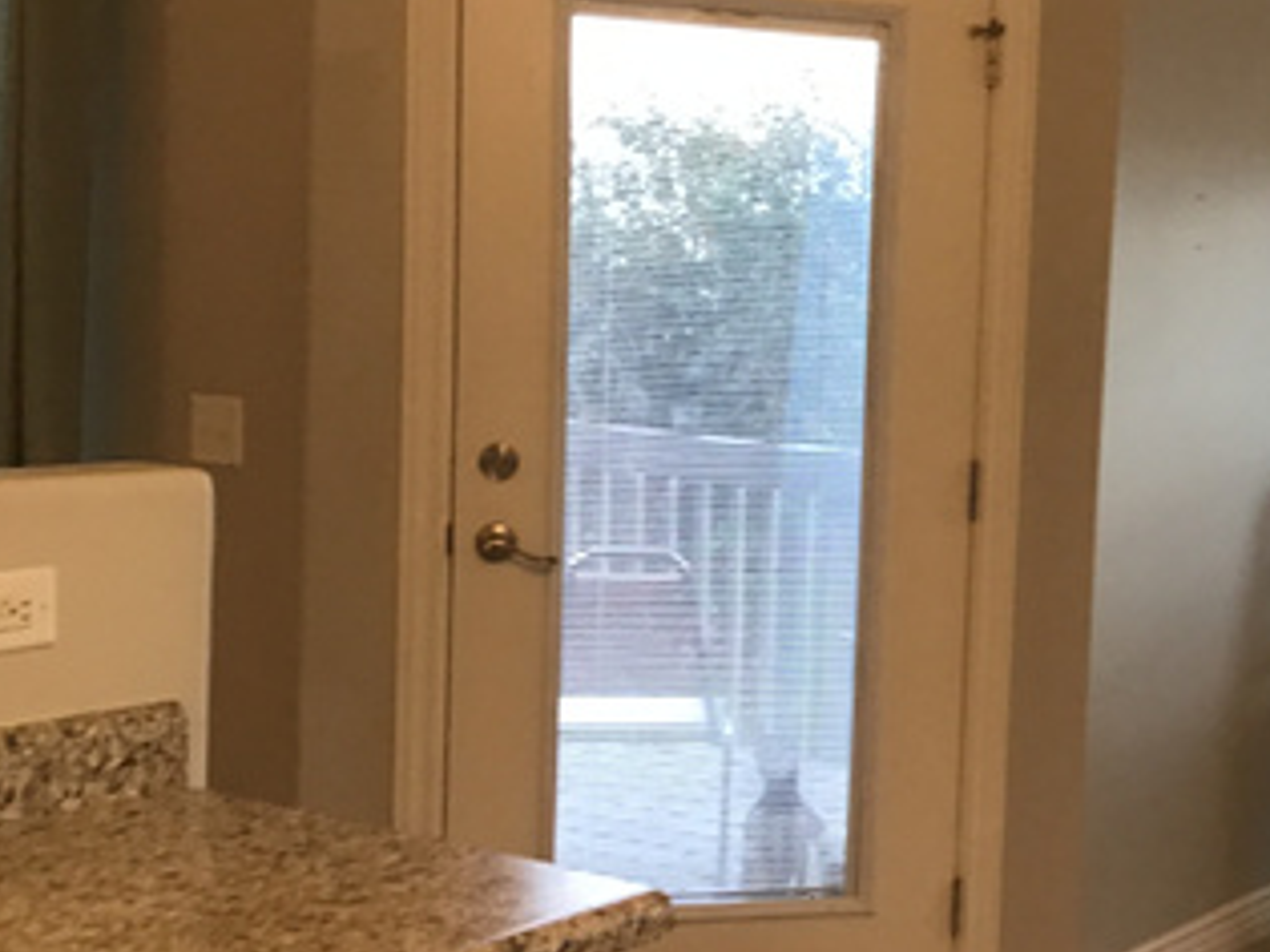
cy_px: 512
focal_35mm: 63
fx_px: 2310
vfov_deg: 23.3
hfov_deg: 29.2
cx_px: 1201
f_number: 2.4
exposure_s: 1/30
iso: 80
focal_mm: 3.3
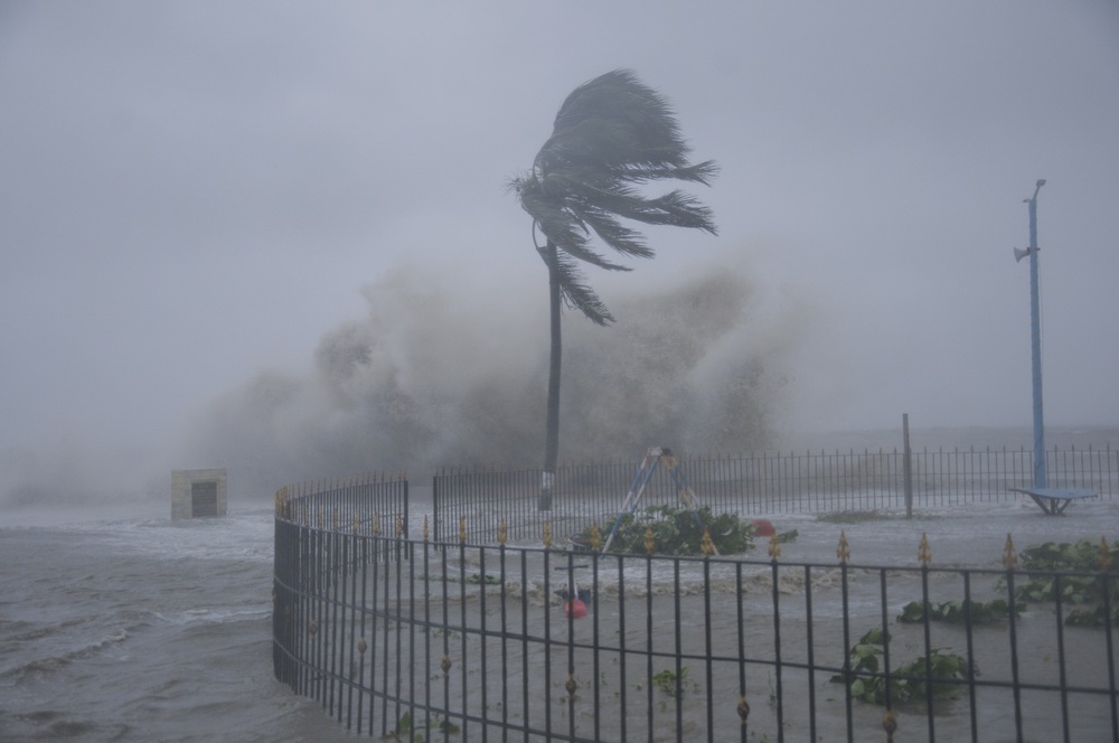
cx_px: 560
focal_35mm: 52
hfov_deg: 37.9
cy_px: 372
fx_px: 1630
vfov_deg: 25.7
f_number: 4.5
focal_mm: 35
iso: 640
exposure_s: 1/640
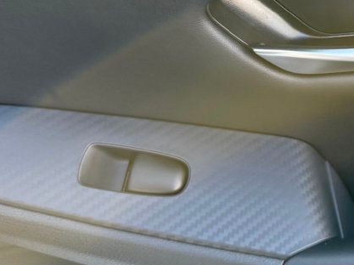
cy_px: 26
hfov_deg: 30.5
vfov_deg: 24.1
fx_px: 603
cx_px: 352
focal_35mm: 59
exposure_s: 1/177
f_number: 1.78
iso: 200
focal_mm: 6.76
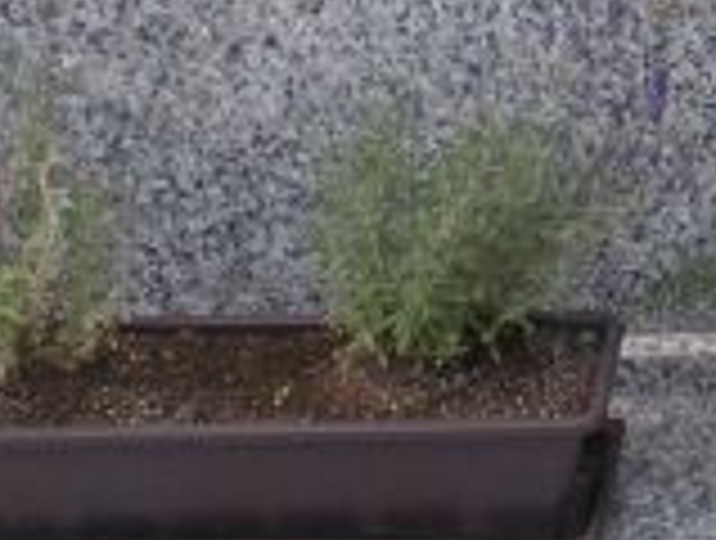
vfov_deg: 8.7
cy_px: -266
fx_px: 3462
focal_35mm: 167
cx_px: 1081
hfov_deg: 11.3
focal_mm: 4.6
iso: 80
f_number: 3.2
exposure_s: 1/400
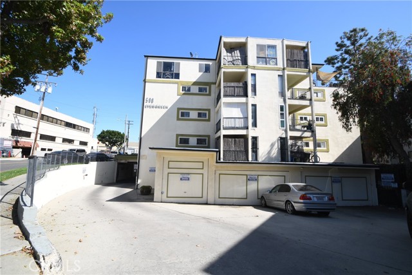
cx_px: 206
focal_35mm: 15
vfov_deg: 77.4
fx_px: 172
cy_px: 138
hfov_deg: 100.4
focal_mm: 10
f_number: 7.1
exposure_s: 1/200
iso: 100
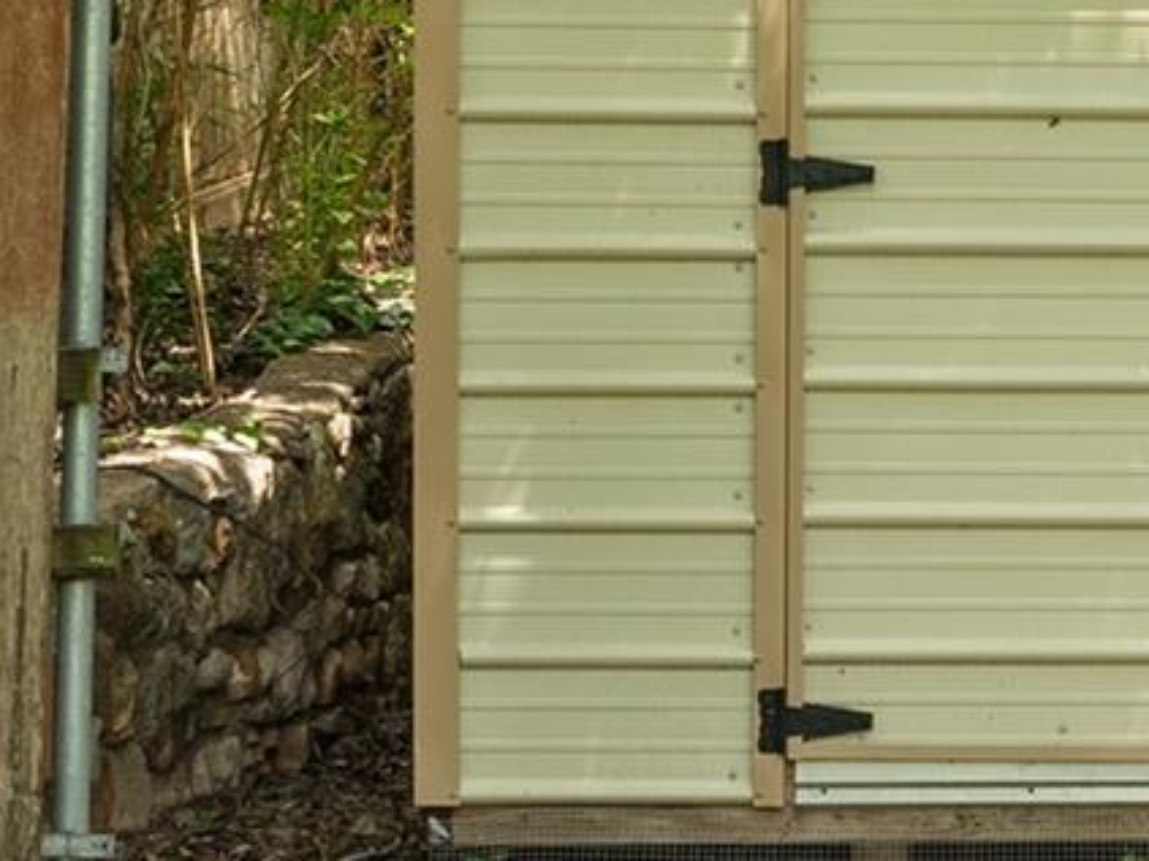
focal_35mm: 163
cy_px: 401
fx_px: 5409
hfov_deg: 11.9
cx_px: 1345
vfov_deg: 9.1
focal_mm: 35
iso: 400
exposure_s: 1/40
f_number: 9
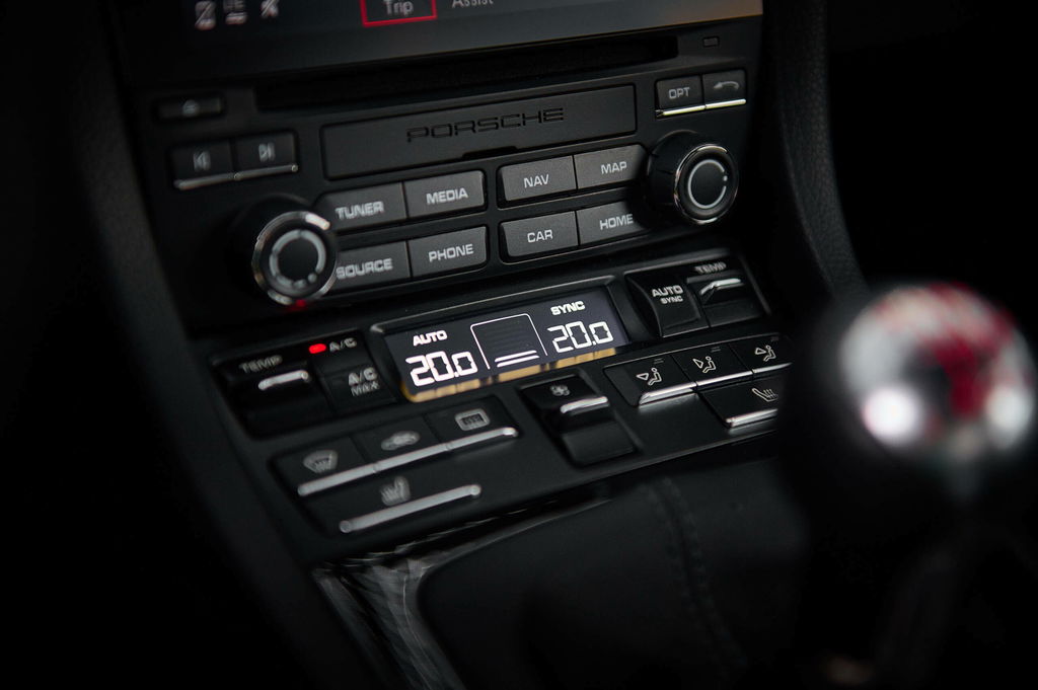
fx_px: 1613
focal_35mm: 56
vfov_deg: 24.2
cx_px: 519
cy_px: 345
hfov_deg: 35.7
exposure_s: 1/125
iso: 800
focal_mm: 56
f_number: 2.8
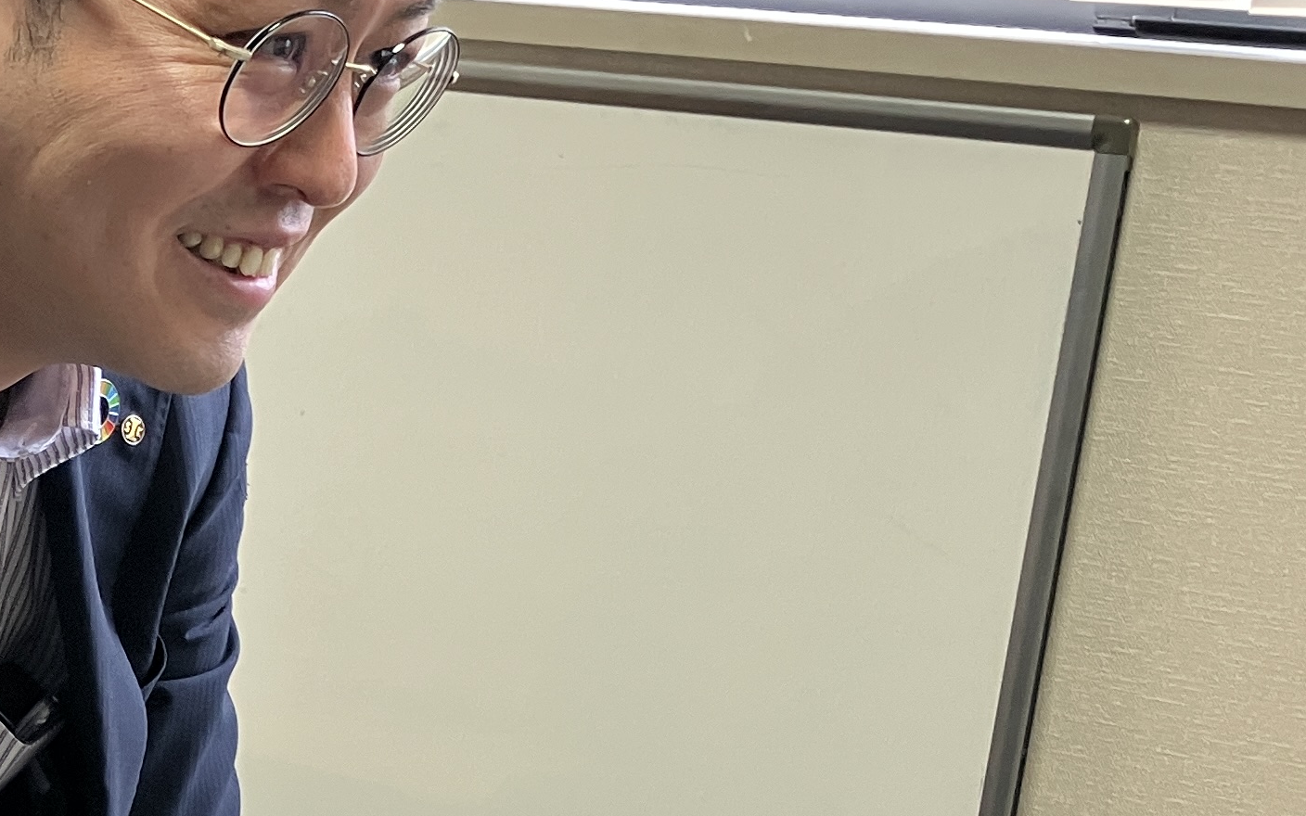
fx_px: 3025
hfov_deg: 23.0
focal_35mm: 85
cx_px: -102
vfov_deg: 15.2
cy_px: 682
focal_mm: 3.99
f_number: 1.8
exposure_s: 1/50
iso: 64
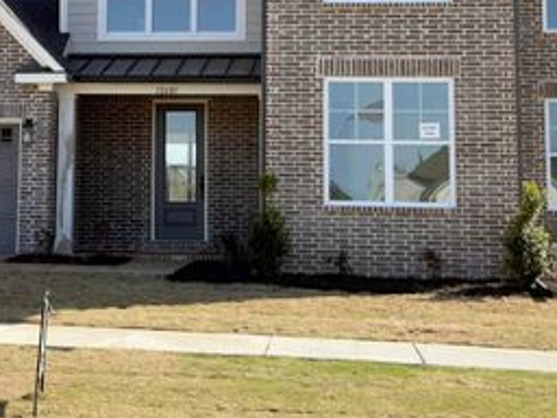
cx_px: 165
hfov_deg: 22.1
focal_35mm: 88
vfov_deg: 16.6
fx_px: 1416
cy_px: 38
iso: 100
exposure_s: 1/2571
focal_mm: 6.76
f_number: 1.78
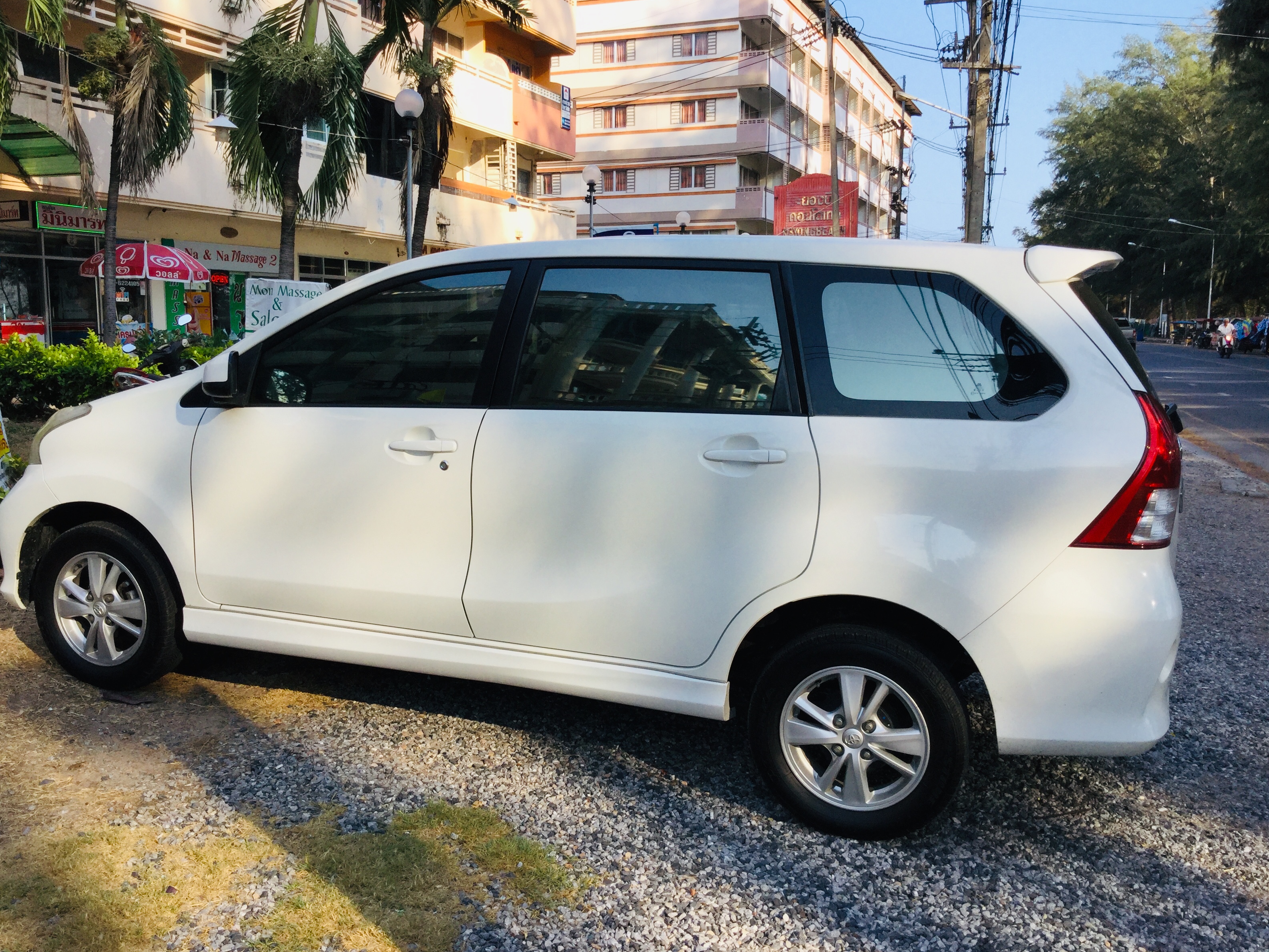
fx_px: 1173
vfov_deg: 44.2
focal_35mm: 32
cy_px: 468
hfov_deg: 56.8
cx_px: 616
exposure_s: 1/566
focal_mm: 3.3
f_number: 2.4
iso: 25
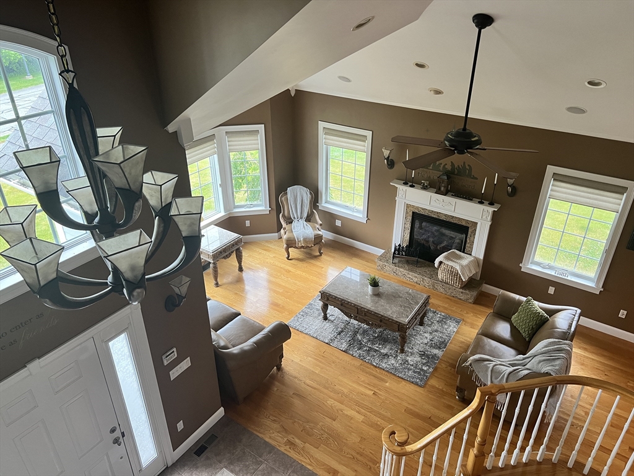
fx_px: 476
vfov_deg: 53.1
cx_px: 317
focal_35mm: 26
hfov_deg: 67.3
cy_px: 238
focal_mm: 5.7
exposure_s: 1/60
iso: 100
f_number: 1.5
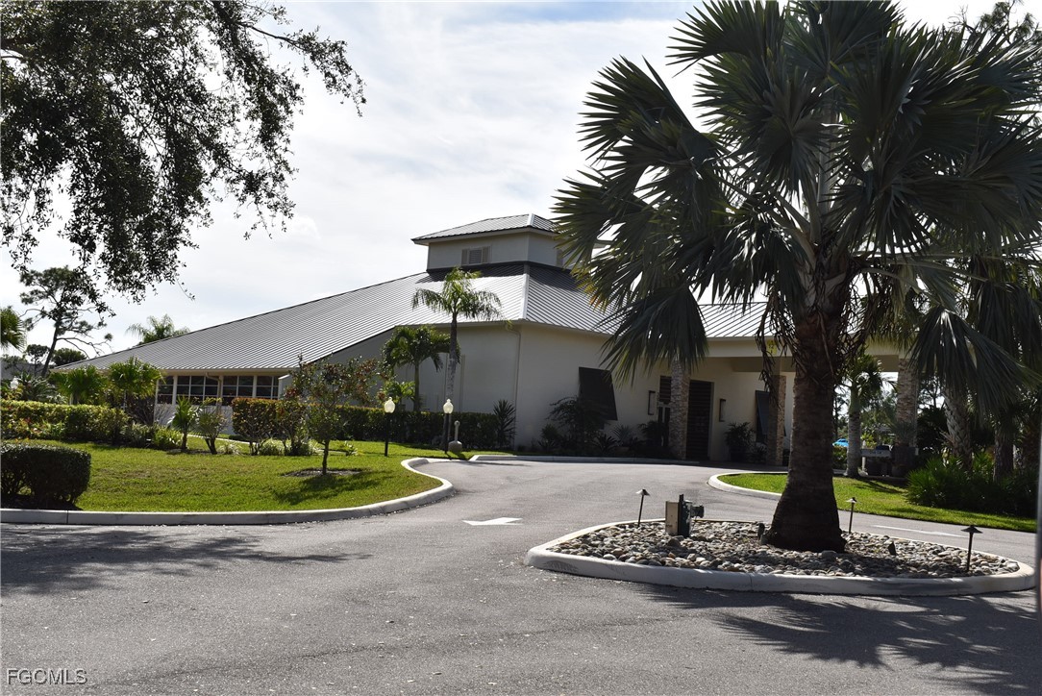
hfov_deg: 44.9
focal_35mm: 44
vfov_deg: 30.9
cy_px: 348
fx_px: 1260
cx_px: 521
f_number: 14
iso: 100
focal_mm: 29
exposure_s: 1/200
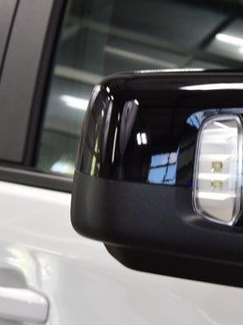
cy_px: 184
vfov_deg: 13.4
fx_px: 1377
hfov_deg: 10.0
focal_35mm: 147
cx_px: 262
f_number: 7.1
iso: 1600
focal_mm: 55
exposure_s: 1/60
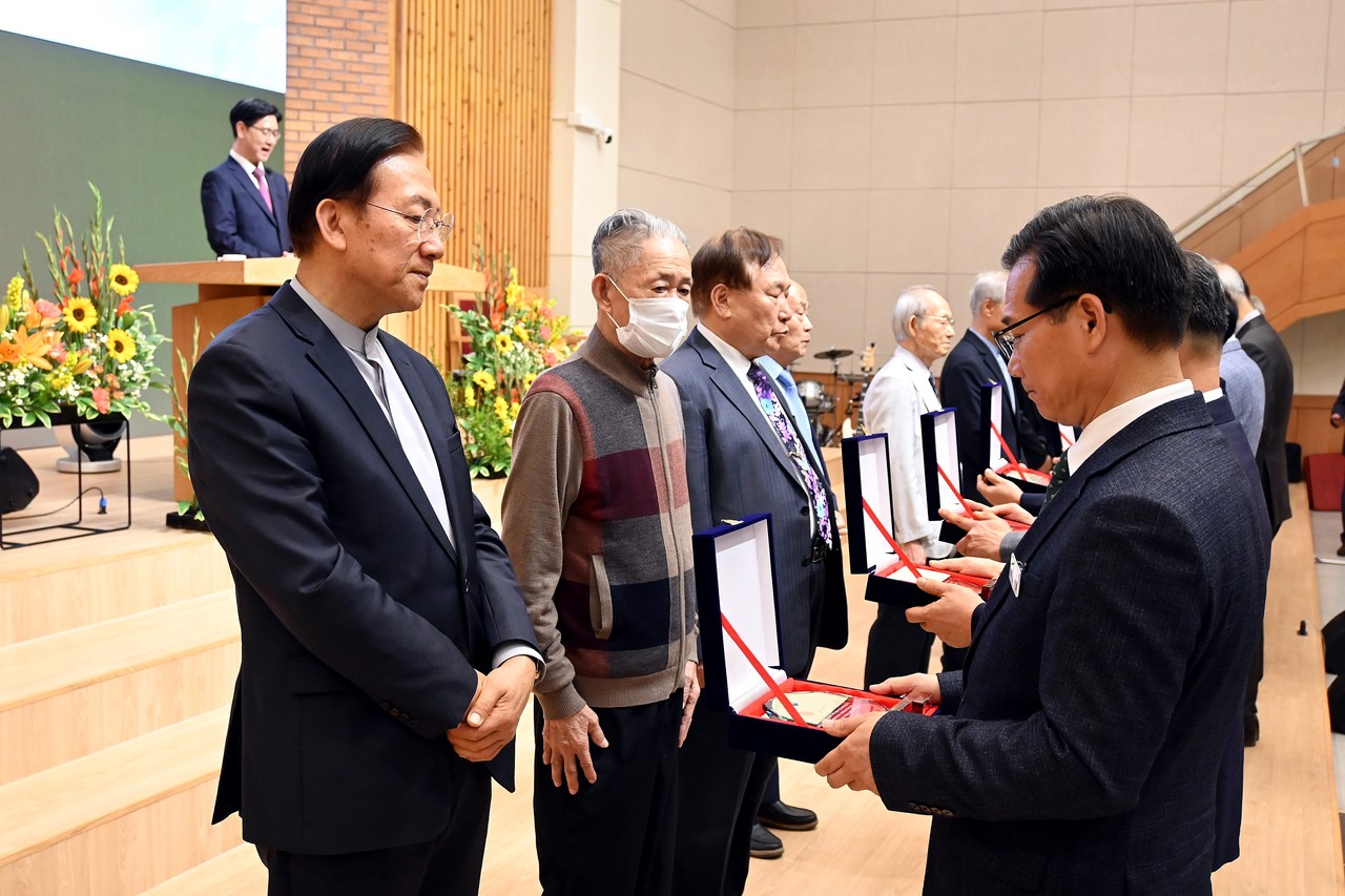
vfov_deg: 35.5
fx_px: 1401
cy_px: 448
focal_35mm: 38
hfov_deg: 51.3
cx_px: 672
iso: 1600
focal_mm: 25
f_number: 4.2
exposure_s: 1/125
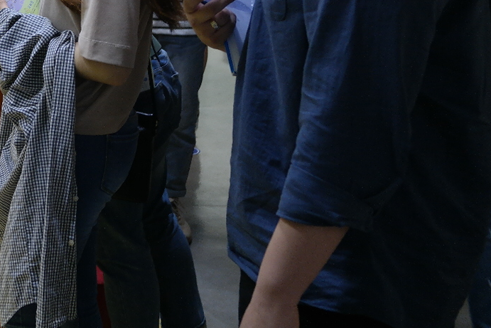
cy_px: -21
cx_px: -41
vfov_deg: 17.6
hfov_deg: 25.2
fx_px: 1023
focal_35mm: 75
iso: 400
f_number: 3.5
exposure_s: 1/40
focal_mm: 20
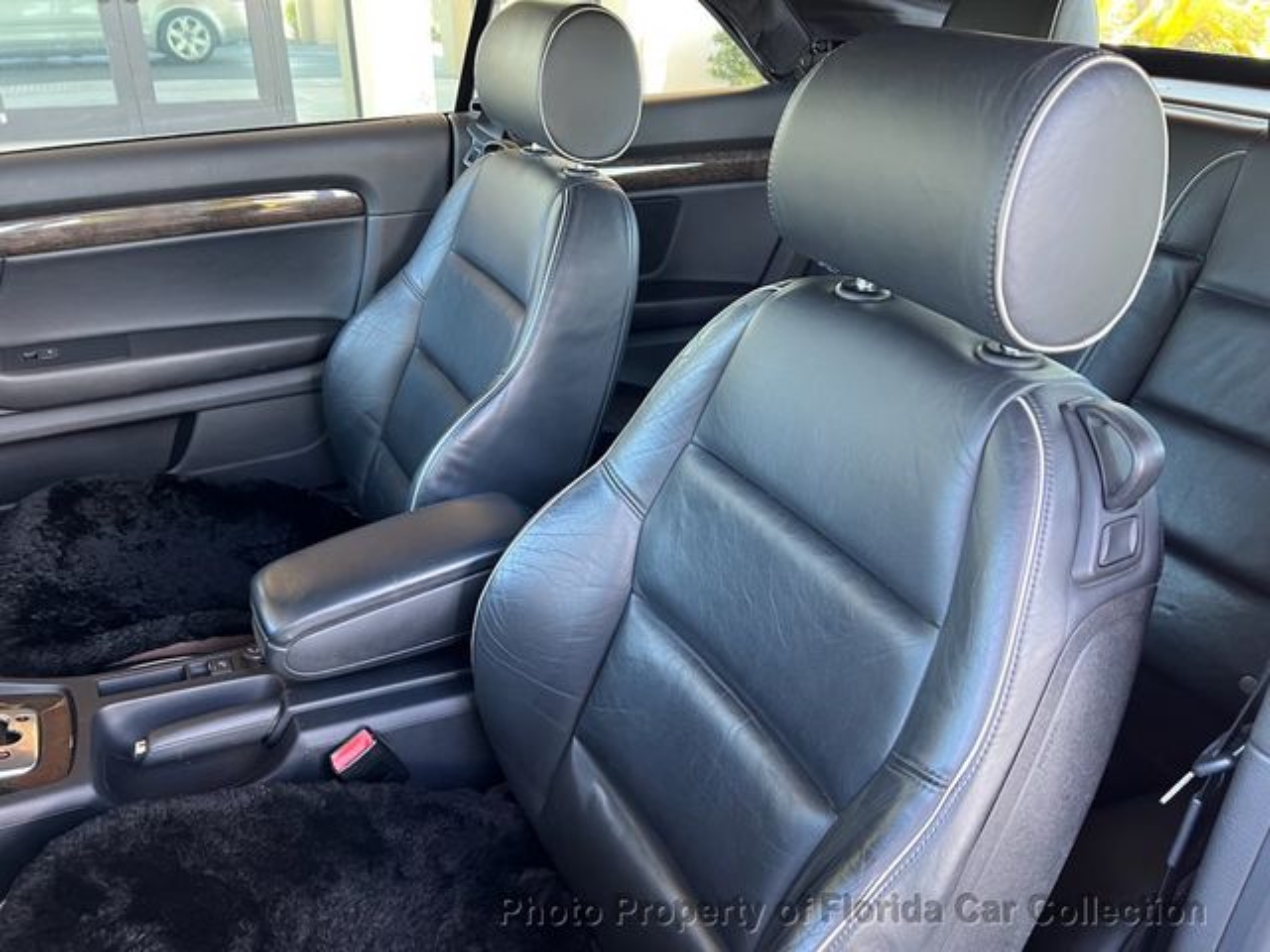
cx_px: 635
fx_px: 954
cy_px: 476
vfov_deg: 53.1
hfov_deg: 67.3
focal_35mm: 26
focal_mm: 5.7
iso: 160
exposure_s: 1/60
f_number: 1.5
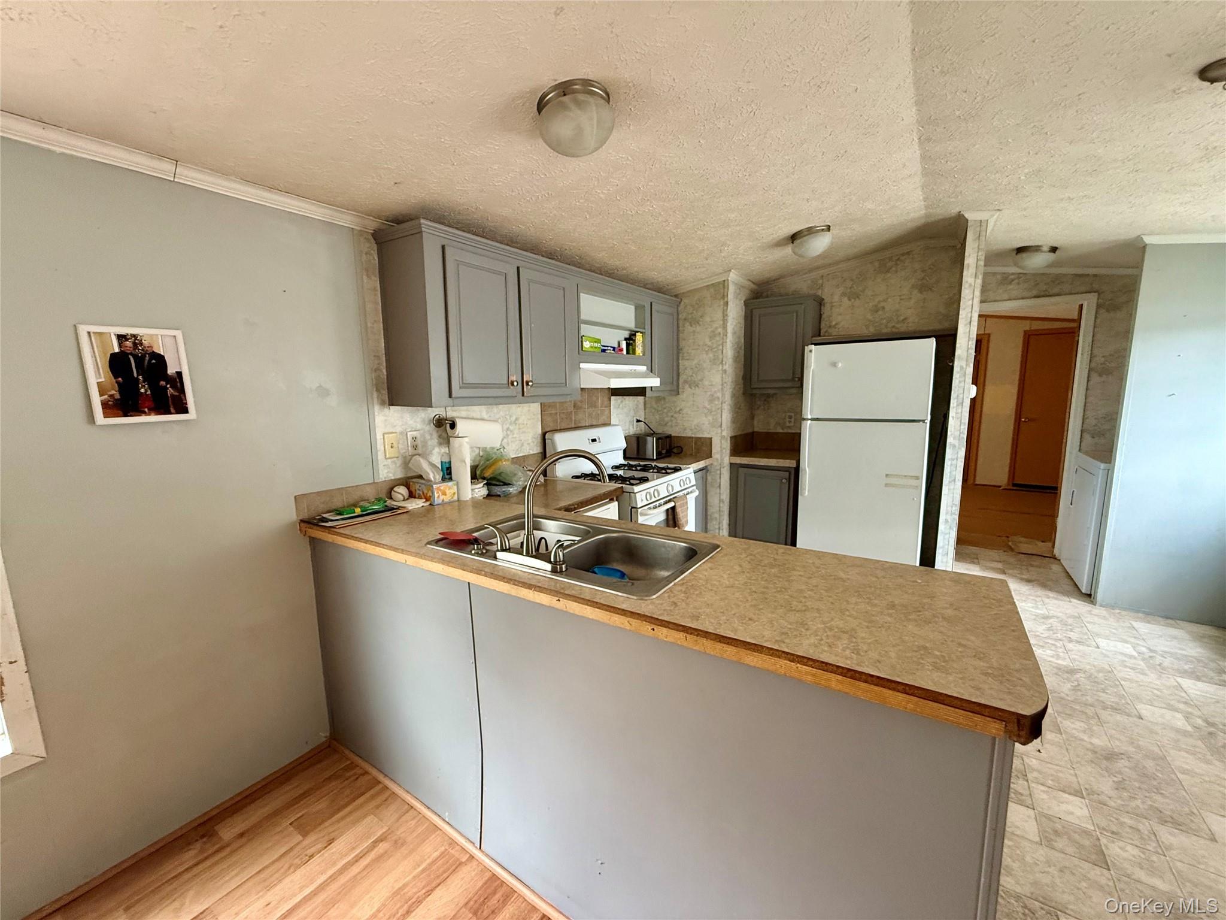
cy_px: 460
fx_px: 496
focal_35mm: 14
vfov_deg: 85.7
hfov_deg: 102.1
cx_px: 613
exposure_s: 1/72
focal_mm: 2.22
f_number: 2.2
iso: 320
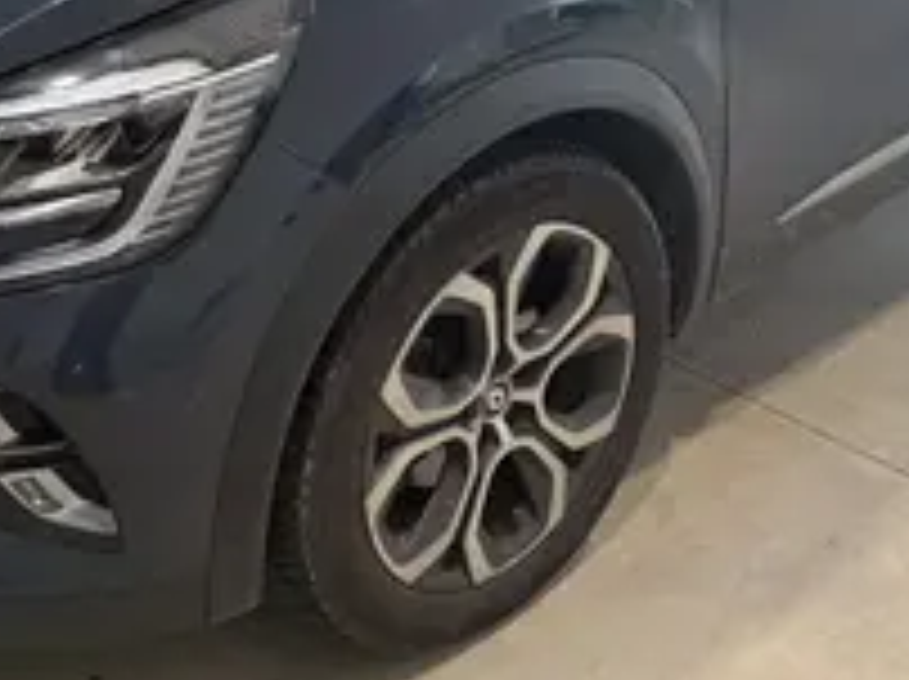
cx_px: 403
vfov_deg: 24.3
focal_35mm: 58
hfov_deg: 33.2
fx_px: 1521
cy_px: 43
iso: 64
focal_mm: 6.76
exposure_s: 1/100
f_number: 1.78
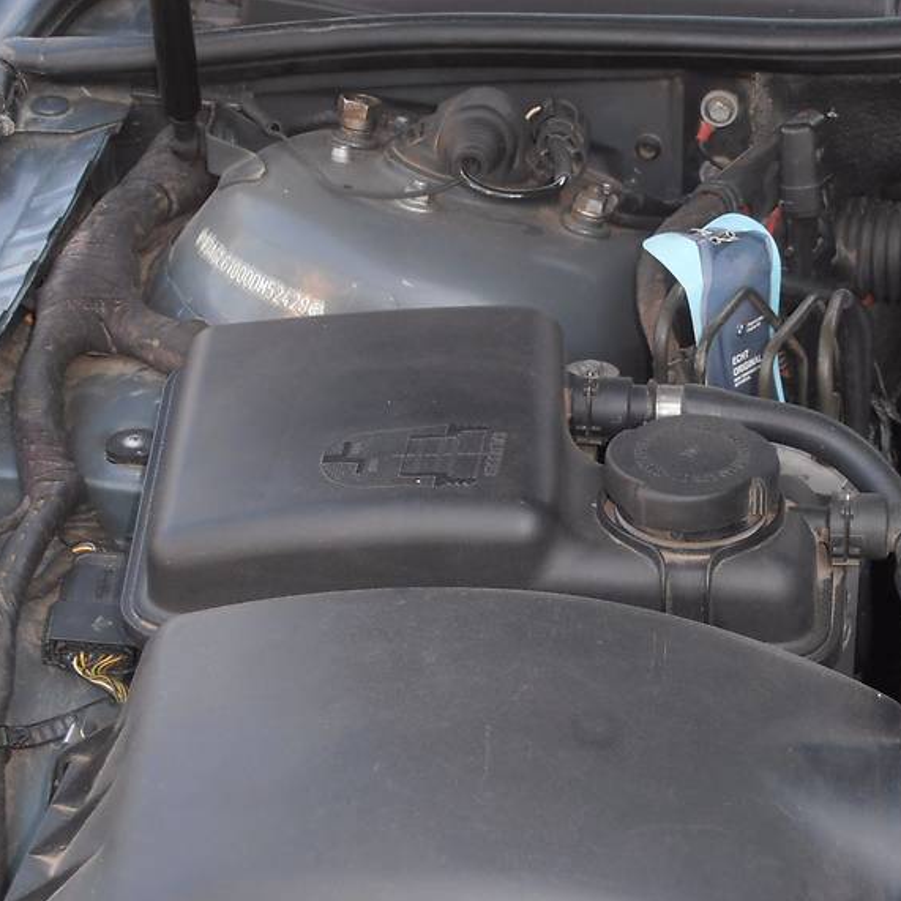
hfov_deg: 15.9
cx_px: 596
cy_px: 470
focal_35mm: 109
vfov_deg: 16.0
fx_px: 3210
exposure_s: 1/60
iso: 125
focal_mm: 15.5
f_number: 5.1
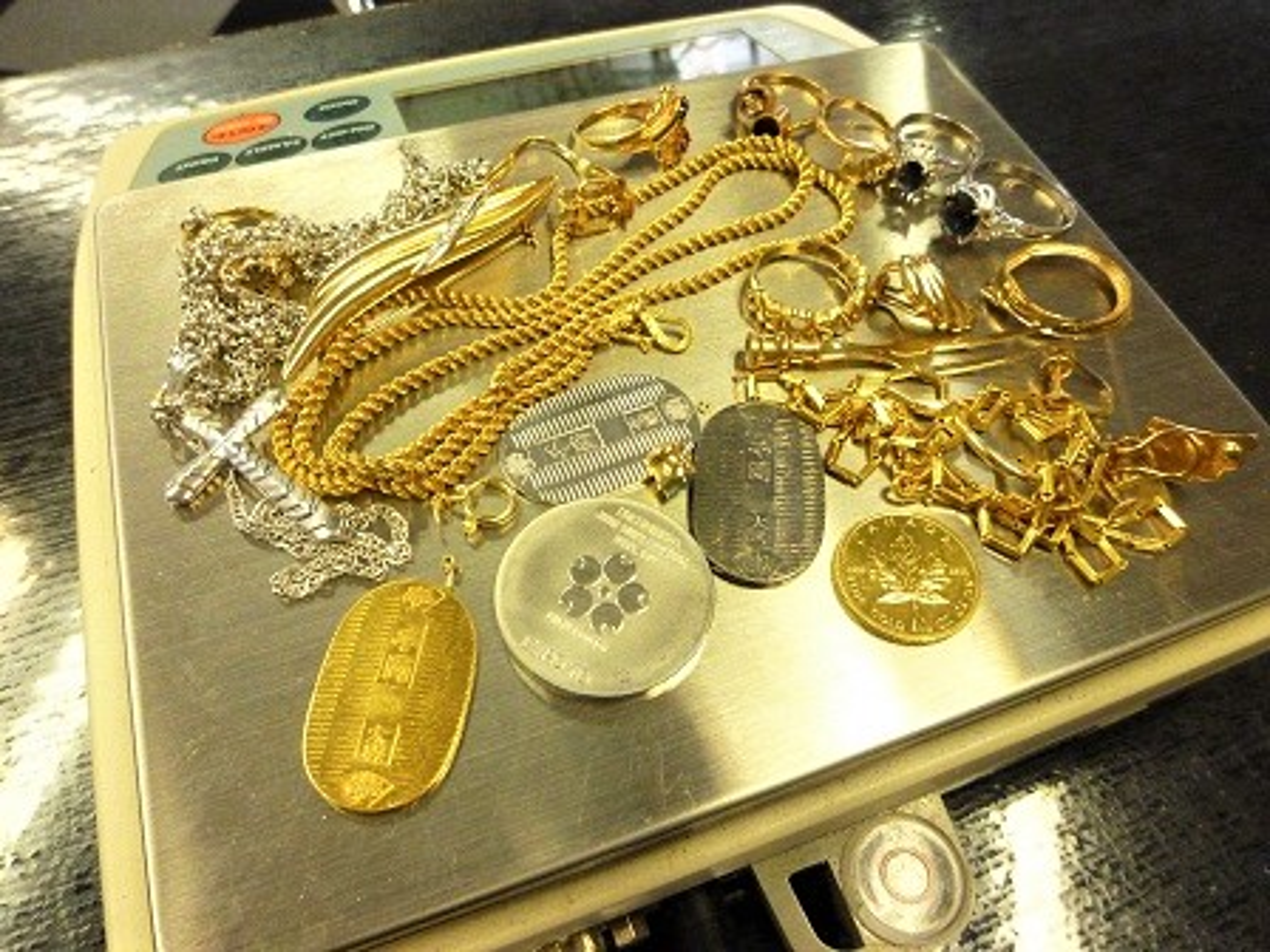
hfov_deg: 69.4
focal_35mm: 25
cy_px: 476
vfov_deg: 54.9
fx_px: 917
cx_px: 635
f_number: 4
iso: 800
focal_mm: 4.5
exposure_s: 1/250
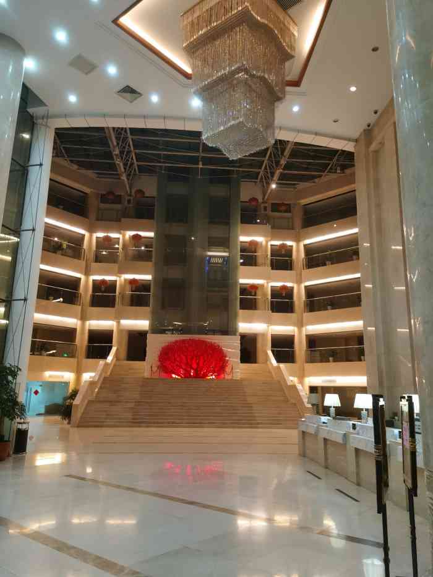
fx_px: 450
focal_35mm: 27
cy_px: 288
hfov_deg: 51.4
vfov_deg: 65.3
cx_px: 216
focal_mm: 5.56
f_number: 1.6
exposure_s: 1/50
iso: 200
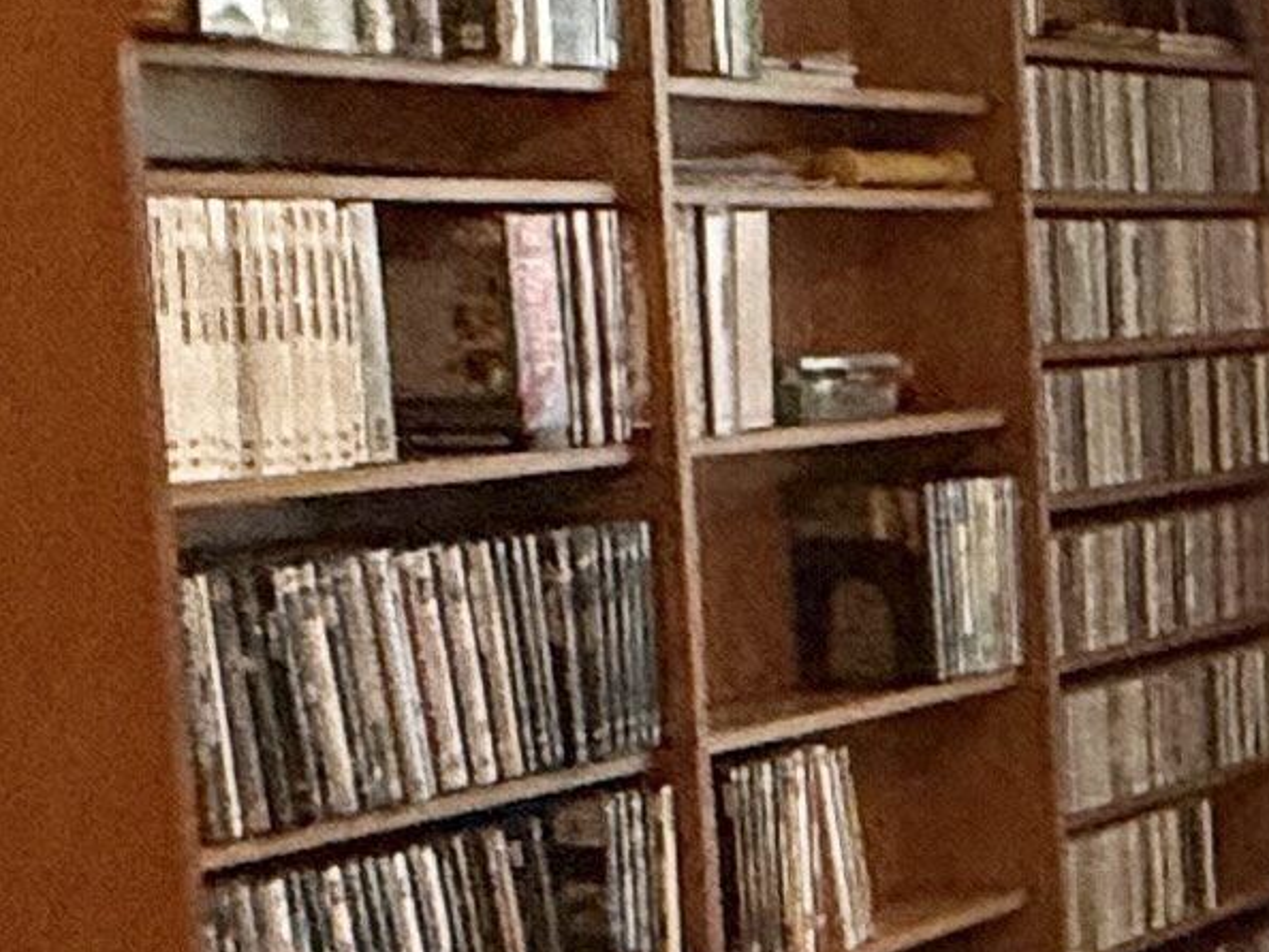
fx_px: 3484
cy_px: 651
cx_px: 2901
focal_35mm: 95
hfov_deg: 14.7
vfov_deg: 15.5
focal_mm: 2.22
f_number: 2.2
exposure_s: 1/120
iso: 400
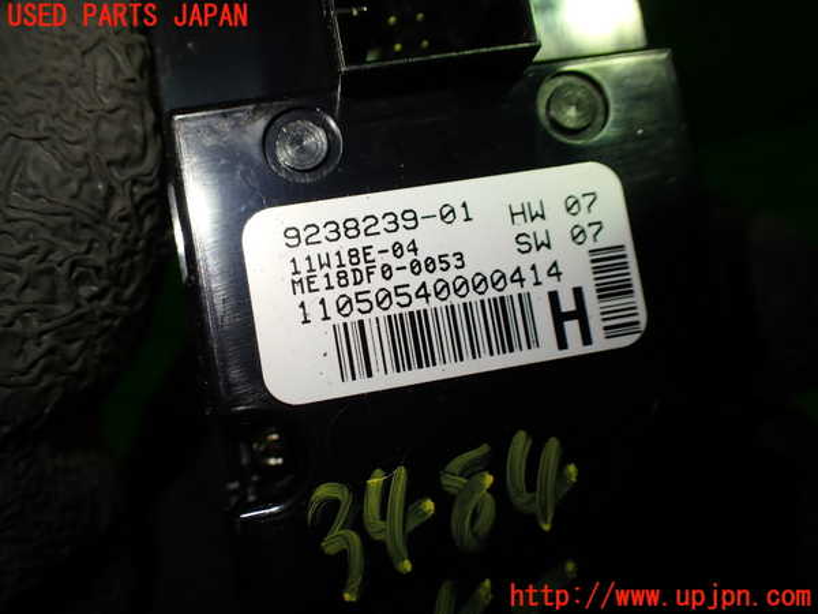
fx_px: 709
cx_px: 409
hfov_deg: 60.0
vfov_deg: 46.8
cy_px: 307
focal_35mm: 30
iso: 100
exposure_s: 1/125
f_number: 2.3
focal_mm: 5.4
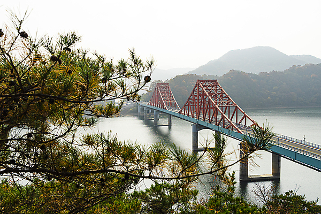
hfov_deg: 54.4
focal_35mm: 35
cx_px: 160
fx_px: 312
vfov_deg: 37.9
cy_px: 107
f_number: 8
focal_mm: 35
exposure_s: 1/800
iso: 200
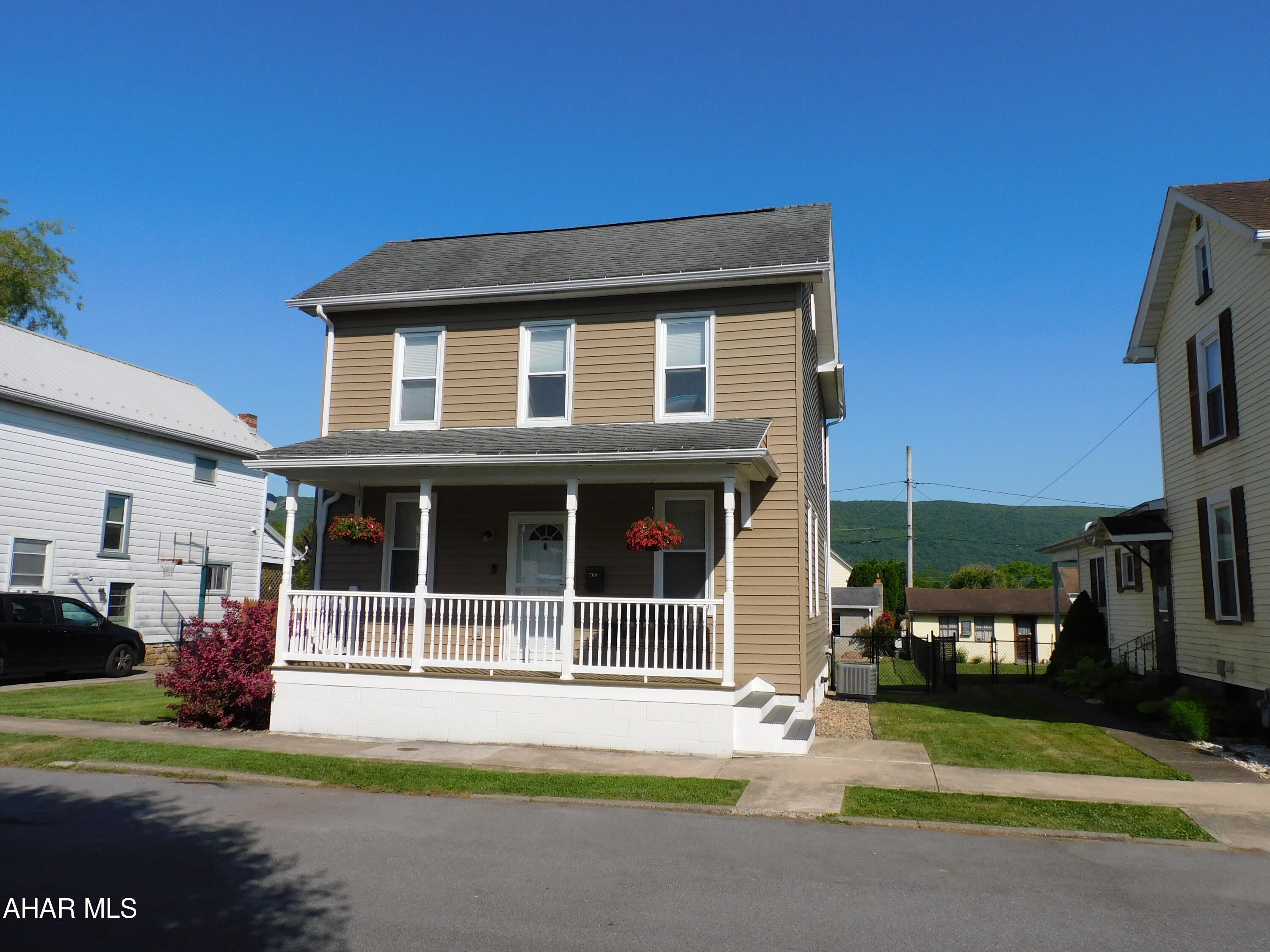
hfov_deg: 71.6
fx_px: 881
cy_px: 476
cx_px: 635
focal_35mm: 24
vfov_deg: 56.8
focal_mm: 4.3
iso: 125
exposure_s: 1/1250
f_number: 4.8
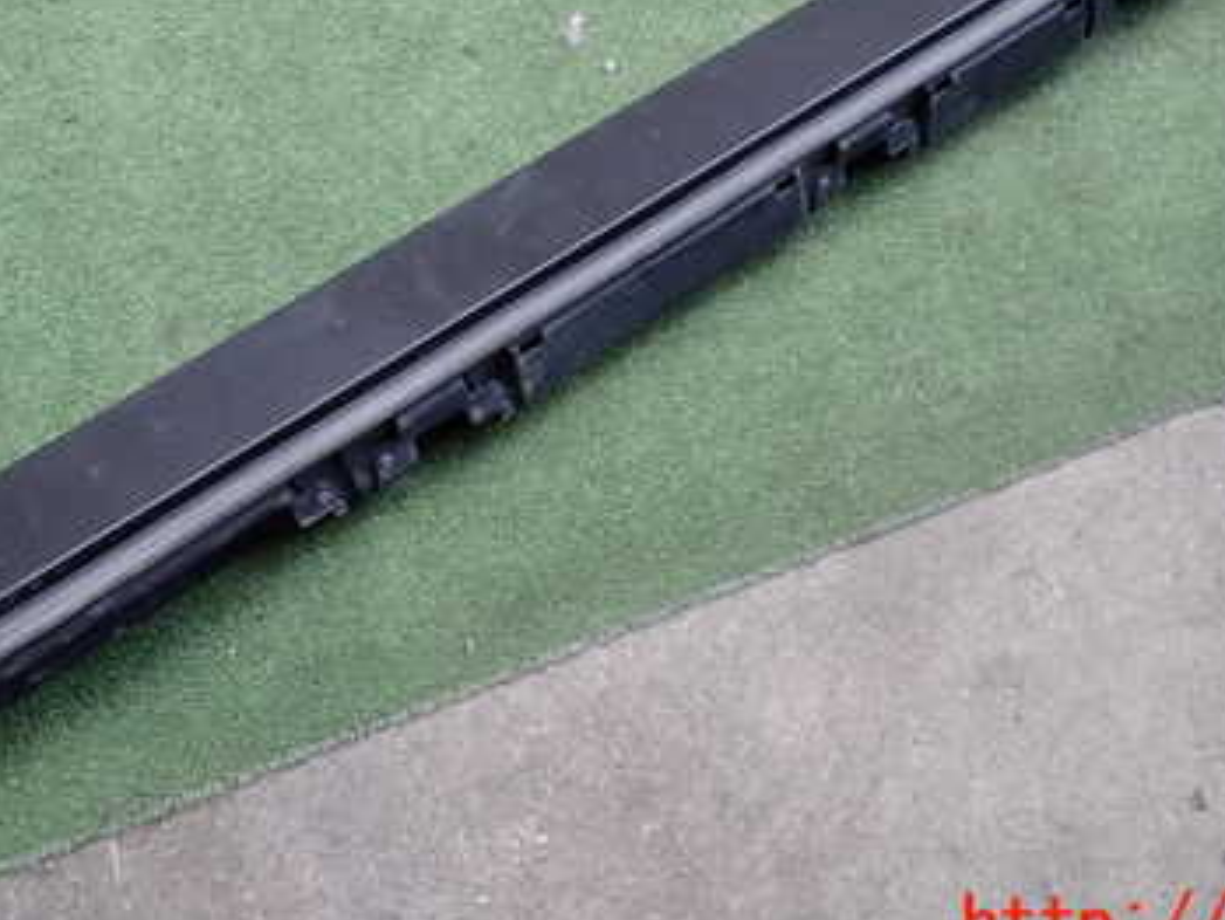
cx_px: 702
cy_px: 183
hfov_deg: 43.7
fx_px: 1522
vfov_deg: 32.7
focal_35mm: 43
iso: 125
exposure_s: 1/125
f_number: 2
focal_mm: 4.5
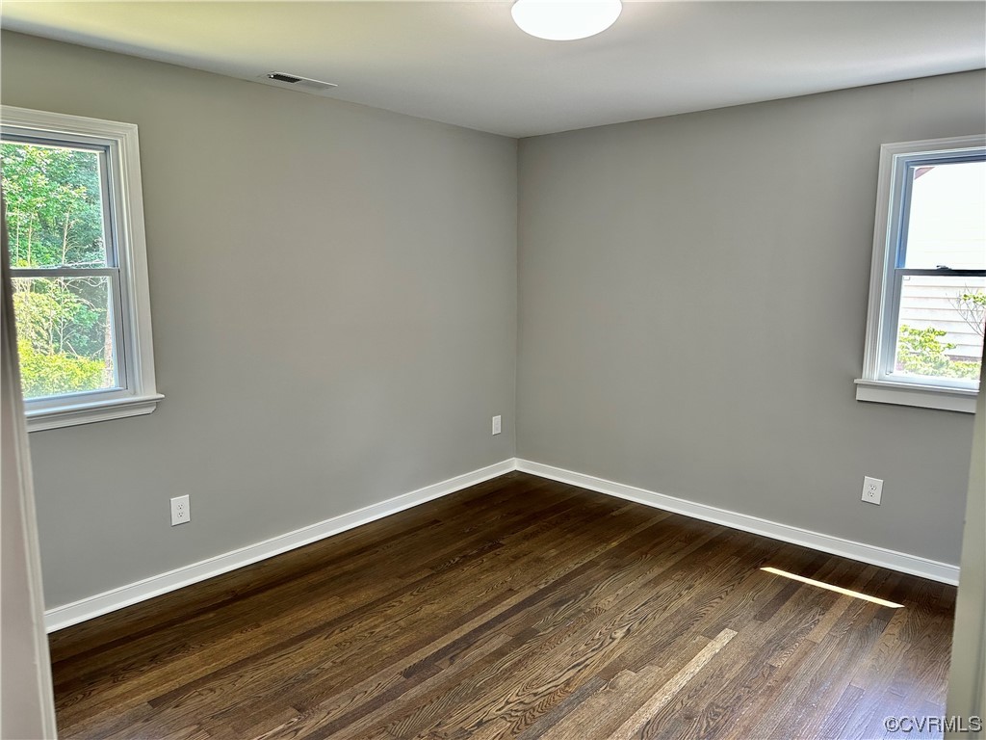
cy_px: 370
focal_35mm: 24
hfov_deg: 71.6
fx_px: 684
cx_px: 493
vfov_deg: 56.8
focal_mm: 6.86
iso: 160
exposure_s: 1/120
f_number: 1.78
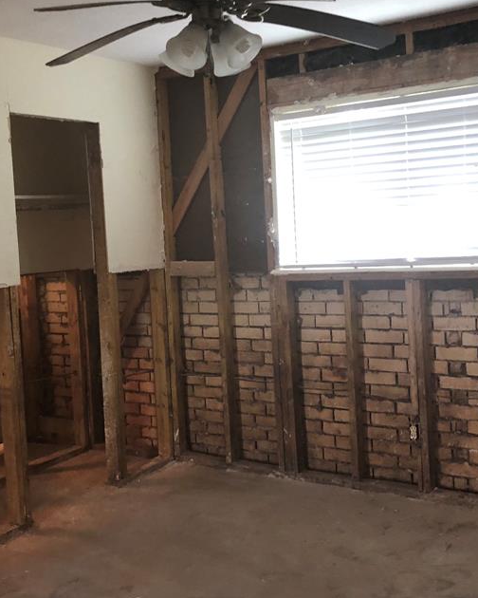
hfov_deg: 32.7
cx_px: 211
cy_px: 282
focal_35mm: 46
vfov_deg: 40.3
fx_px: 813
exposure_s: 1/13
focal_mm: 3.99
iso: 100
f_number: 1.8
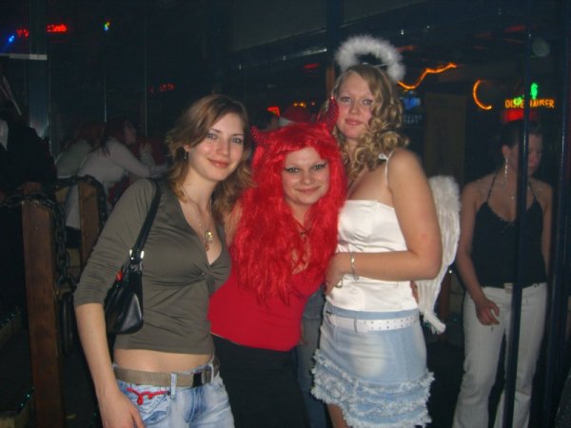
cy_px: 214
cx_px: 286
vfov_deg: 37.7
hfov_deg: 49.0
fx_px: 627
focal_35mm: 38
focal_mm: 7.9
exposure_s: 1/60
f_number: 2.8
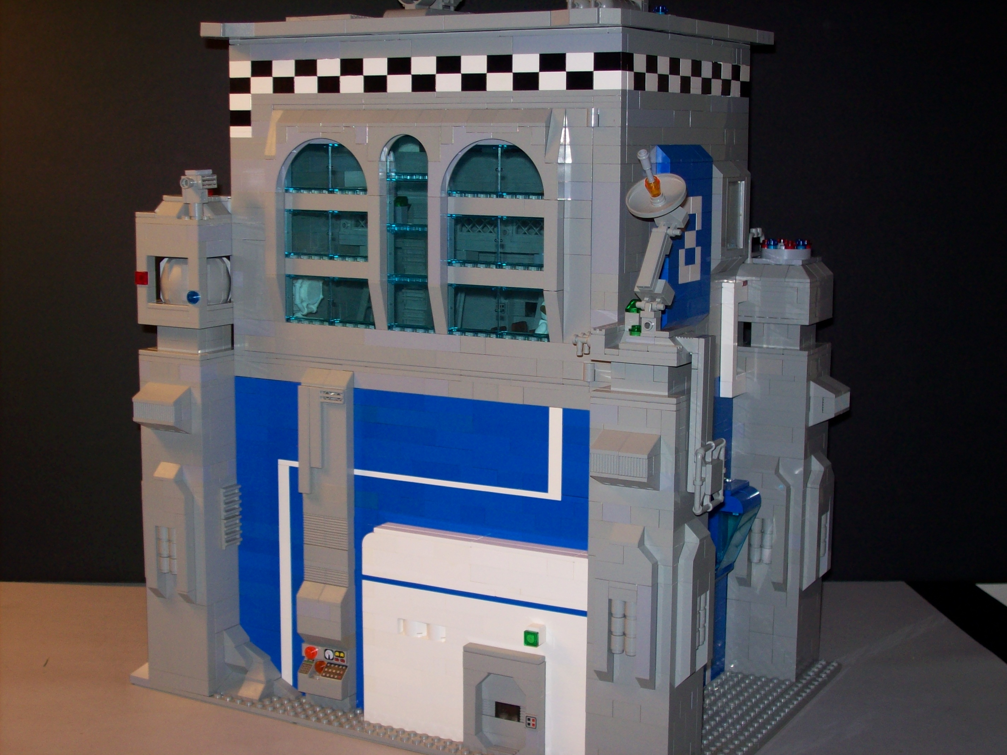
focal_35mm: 56
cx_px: 504
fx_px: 1629
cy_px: 378
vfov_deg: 26.1
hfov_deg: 34.4
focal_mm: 9.4
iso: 80
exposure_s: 1/84.5
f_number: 3.4
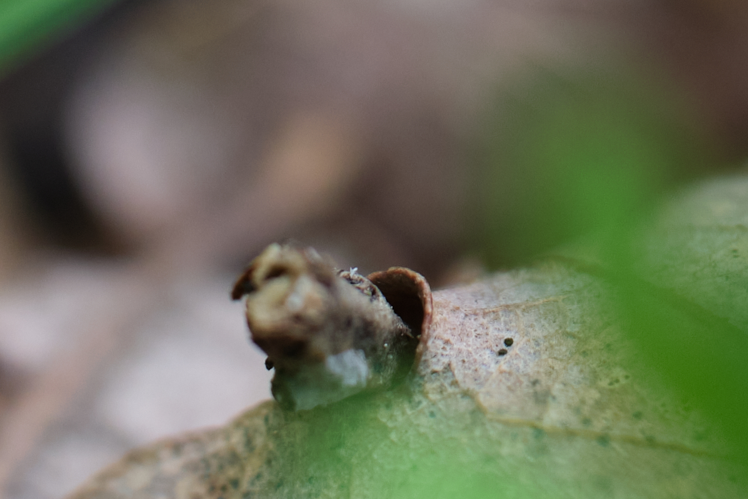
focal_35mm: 557
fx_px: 11572
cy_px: 1046
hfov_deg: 3.7
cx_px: -203
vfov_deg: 2.5
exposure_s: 1/240
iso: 500
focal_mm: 80
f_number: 2.8
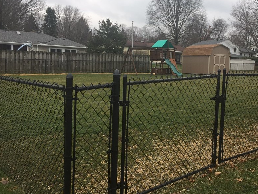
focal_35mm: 38
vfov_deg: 37.7
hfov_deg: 48.5
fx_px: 283
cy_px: 96
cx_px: 161
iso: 32
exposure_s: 1/311
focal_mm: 4.15
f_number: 2.2
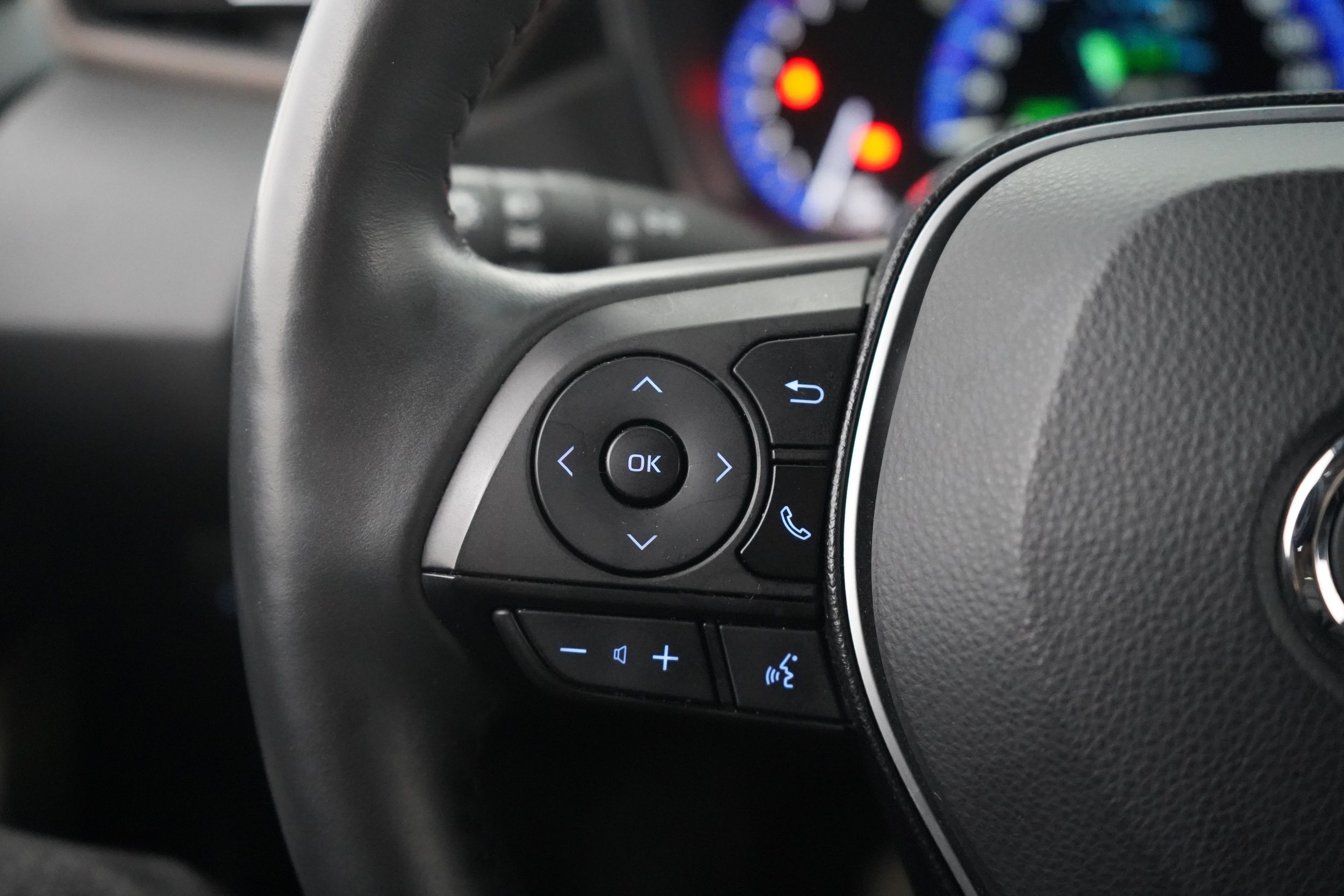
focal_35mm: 36
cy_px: 448
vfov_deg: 36.9
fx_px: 1344
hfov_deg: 53.1
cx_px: 672
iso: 12800
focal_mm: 36
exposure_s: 1/40
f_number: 4
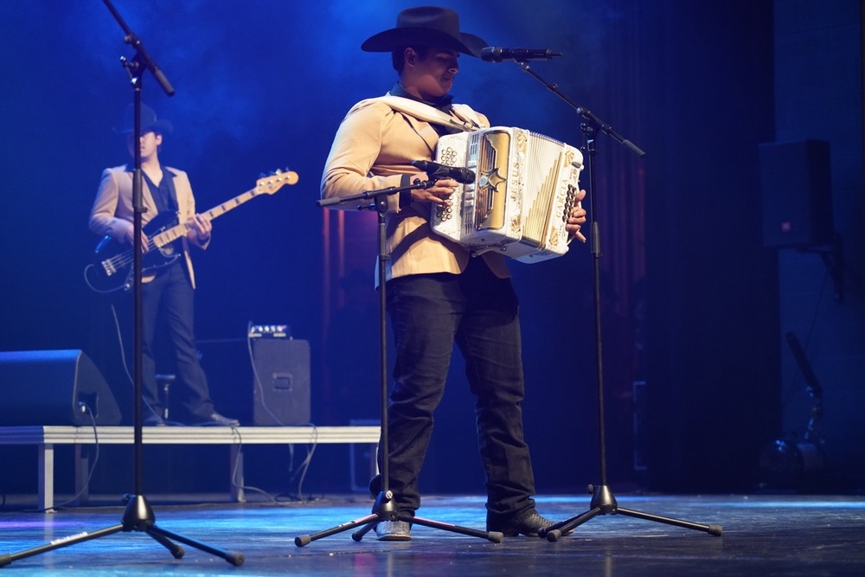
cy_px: 288
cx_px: 432
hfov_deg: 19.6
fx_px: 2499
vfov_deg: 13.2
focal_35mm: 104
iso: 3200
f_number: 4
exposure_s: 1/160
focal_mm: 104
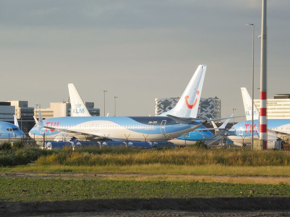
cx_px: 149
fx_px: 2619
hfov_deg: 6.3
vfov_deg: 4.7
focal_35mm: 313
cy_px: 107
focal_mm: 51.5
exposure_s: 1/125
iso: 100
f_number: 7.1
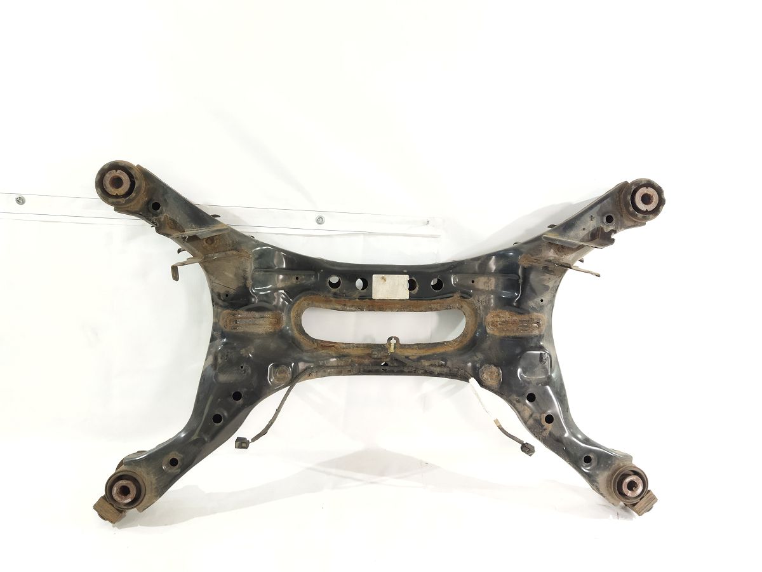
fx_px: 594
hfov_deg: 65.3
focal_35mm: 27
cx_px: 381
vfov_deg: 51.4
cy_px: 286
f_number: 1.79
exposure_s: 1/50
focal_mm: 4.71
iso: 466
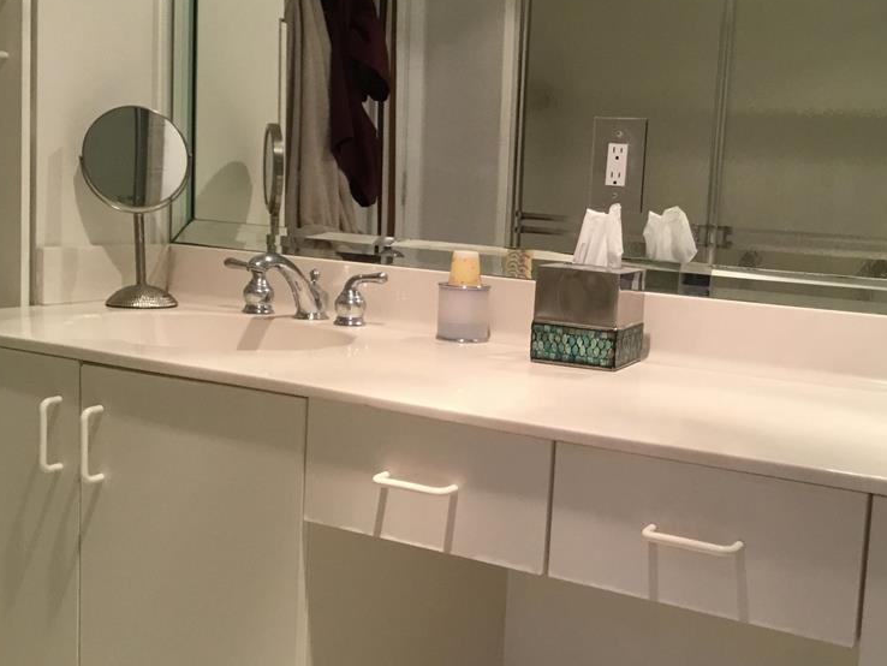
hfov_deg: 43.4
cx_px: 564
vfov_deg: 33.6
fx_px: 1102
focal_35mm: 43
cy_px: 329
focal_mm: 3.3
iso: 40
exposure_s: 1/30
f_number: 2.4
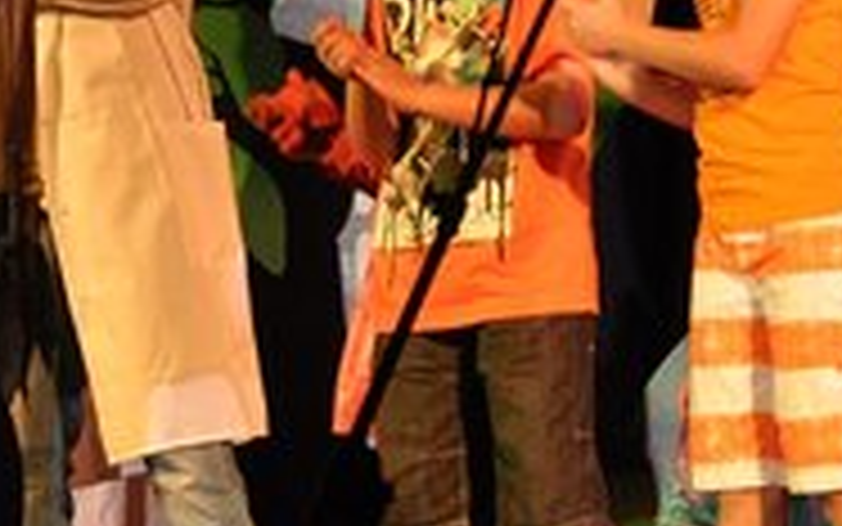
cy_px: 243
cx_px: 639
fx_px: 9756
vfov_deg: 3.1
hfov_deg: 4.9
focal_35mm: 425
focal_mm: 80
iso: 1000
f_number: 5.3
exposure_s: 1/100
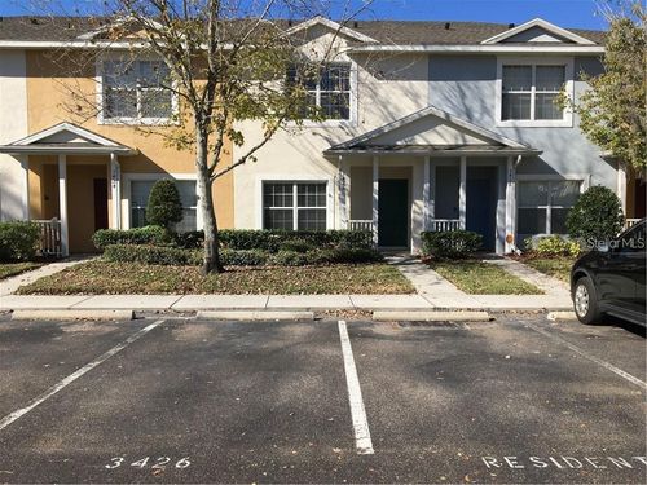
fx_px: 542
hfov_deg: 61.7
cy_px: 242
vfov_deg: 48.2
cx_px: 324
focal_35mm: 29
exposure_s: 1/1748
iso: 25
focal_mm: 4.15
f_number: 2.2
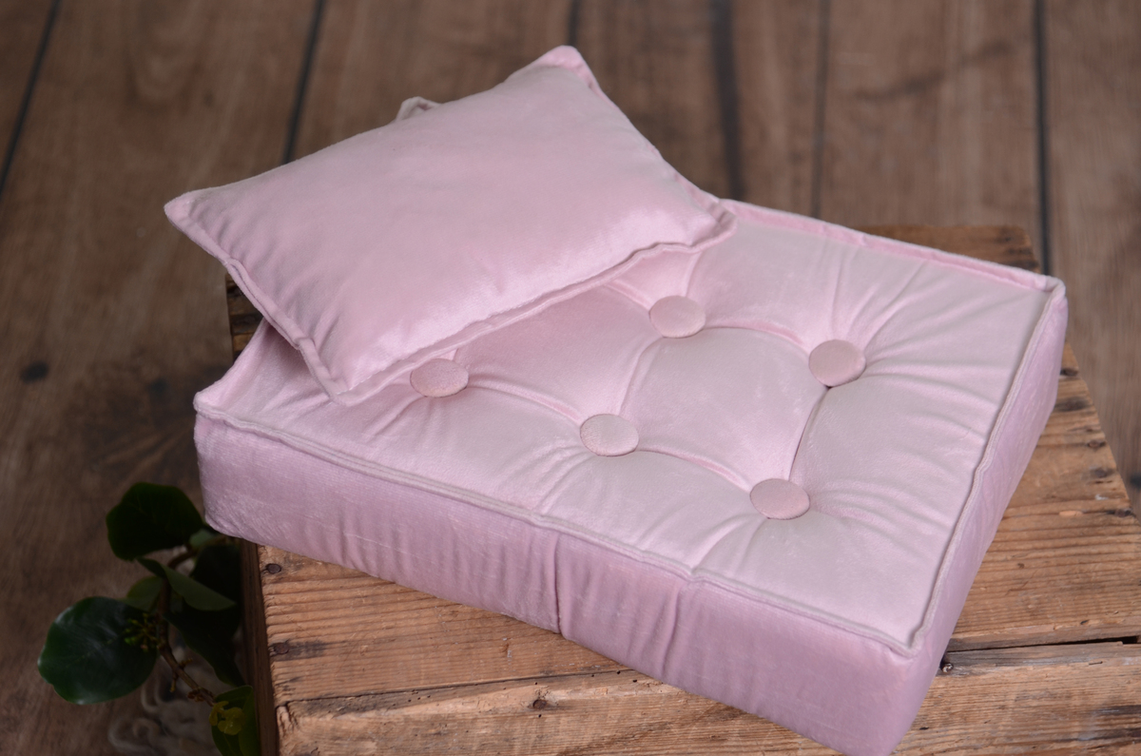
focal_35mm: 98
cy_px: 378
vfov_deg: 14.0
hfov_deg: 21.0
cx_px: 570
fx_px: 3084
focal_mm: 65
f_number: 4
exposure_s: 1/100
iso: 200
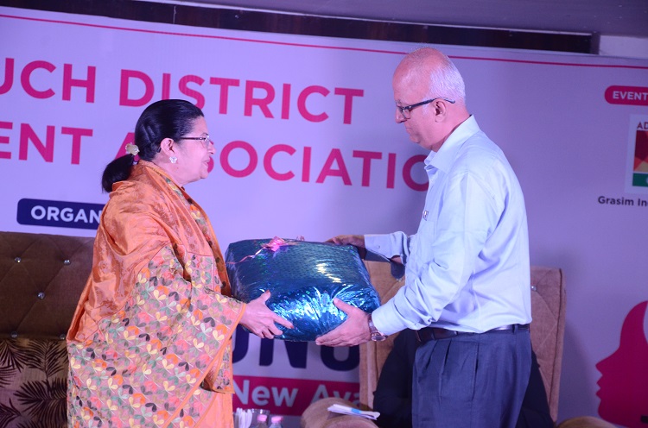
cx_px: 324
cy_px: 214
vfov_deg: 10.7
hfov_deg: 16.1
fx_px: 2289
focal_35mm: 128
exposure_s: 1/125
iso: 1600
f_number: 7.1
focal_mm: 85
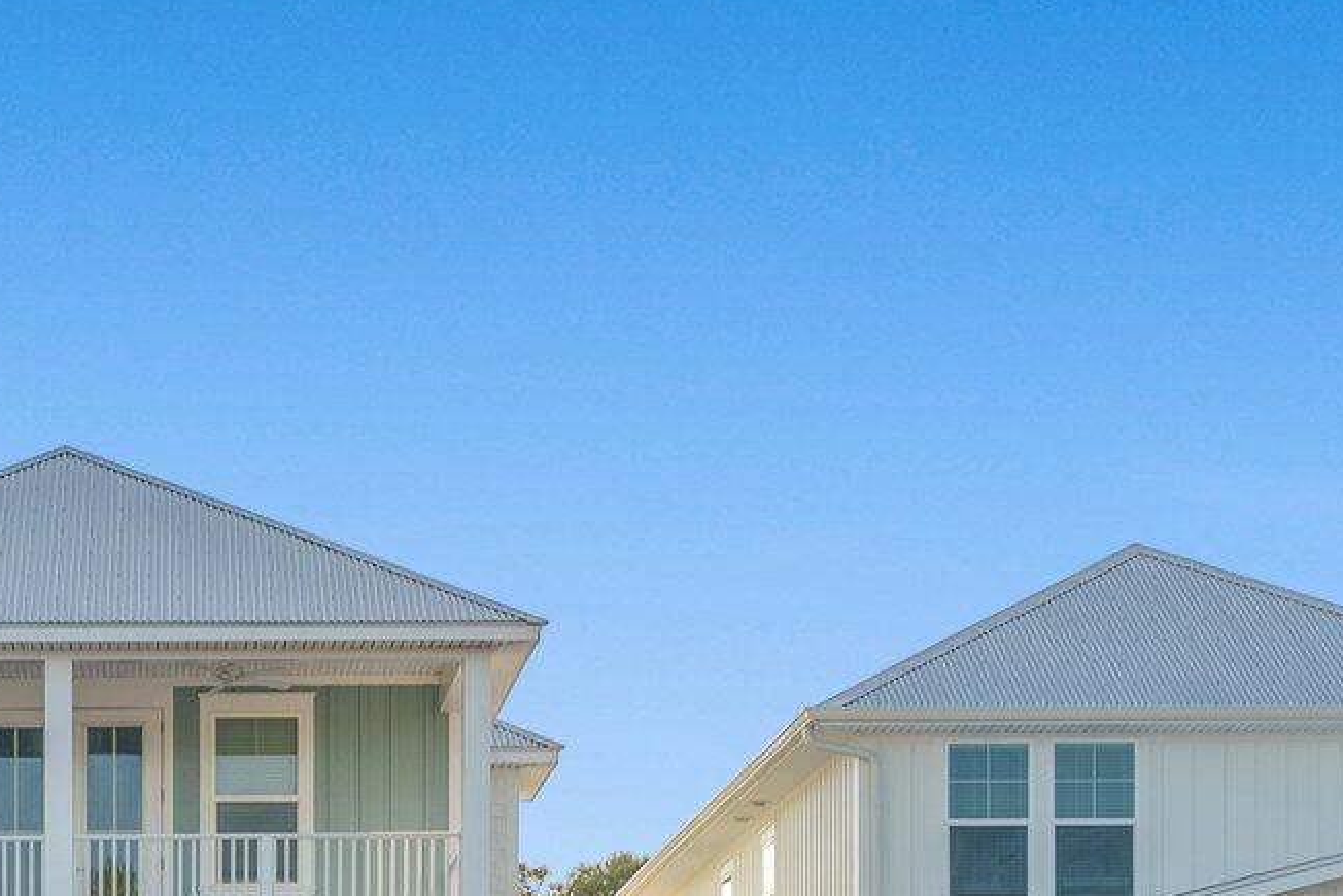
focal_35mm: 113
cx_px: 68
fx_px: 4216
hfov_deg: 17.7
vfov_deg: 11.6
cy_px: 1350
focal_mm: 24
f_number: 9
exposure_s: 1/50
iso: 100
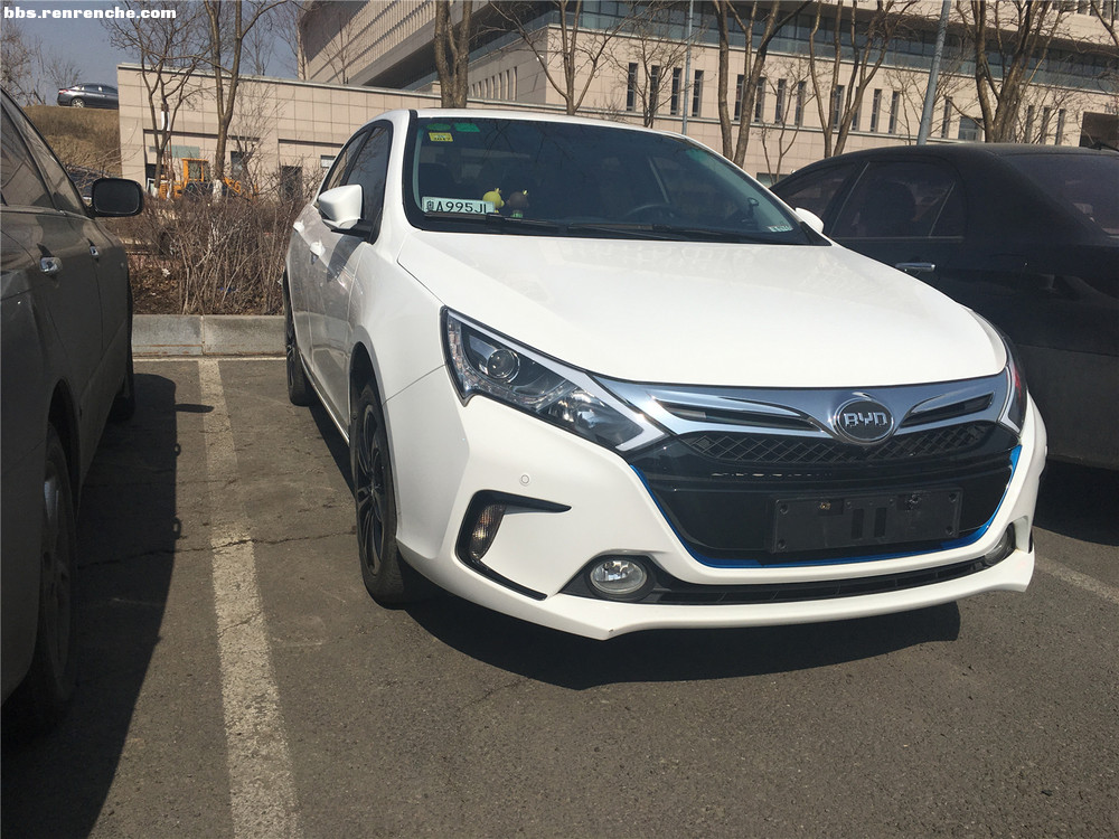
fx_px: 937
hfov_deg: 61.7
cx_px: 560
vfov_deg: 48.2
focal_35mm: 29
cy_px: 420
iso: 25
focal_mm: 4.15
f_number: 2.2
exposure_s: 1/4808
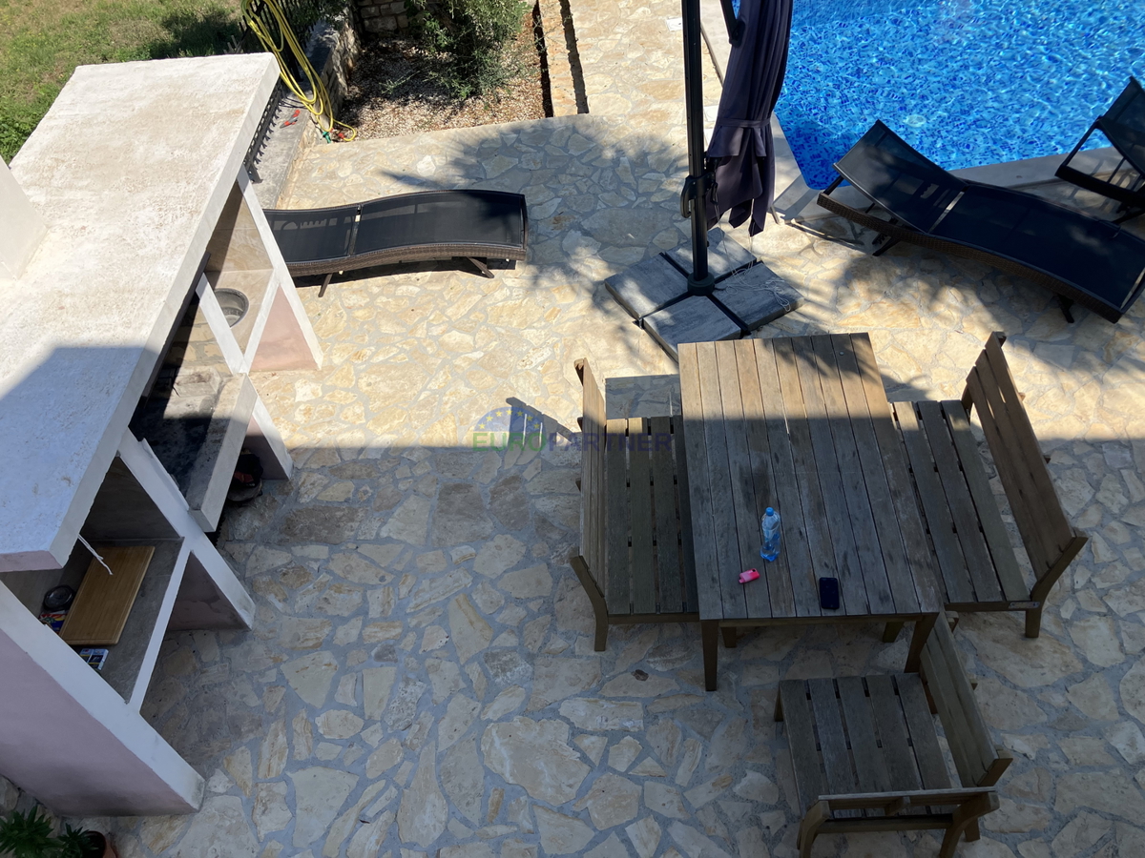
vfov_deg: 49.7
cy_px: 429
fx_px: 926
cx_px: 572
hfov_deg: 63.4
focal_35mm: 28
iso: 32
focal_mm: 3.99
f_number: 1.8
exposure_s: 1/2433
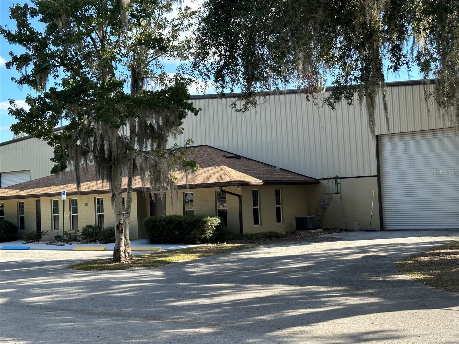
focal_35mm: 48
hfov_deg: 39.7
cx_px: 230
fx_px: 636
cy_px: 172
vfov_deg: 30.3
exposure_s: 1/1131
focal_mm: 6.86
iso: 64
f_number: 1.78
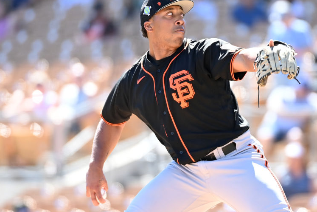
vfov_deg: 1.7
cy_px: 85
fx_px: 7242
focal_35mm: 822
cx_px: 201
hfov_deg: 2.5
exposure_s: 1/1600
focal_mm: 400
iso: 1250
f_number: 4
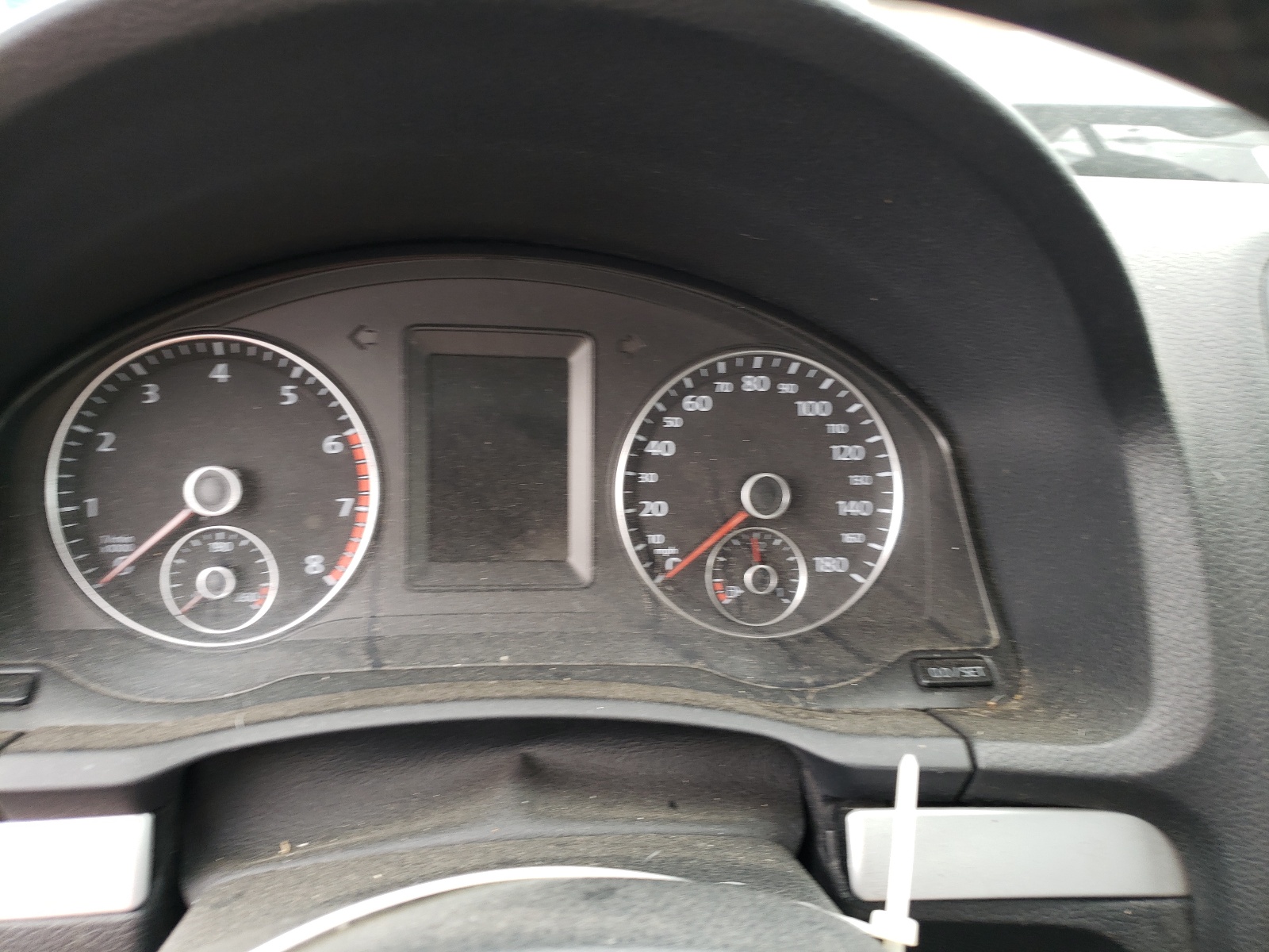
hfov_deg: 67.3
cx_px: 634
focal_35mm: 26
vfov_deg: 53.1
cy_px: 476
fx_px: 953
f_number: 1.5
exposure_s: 1/60.2
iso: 52
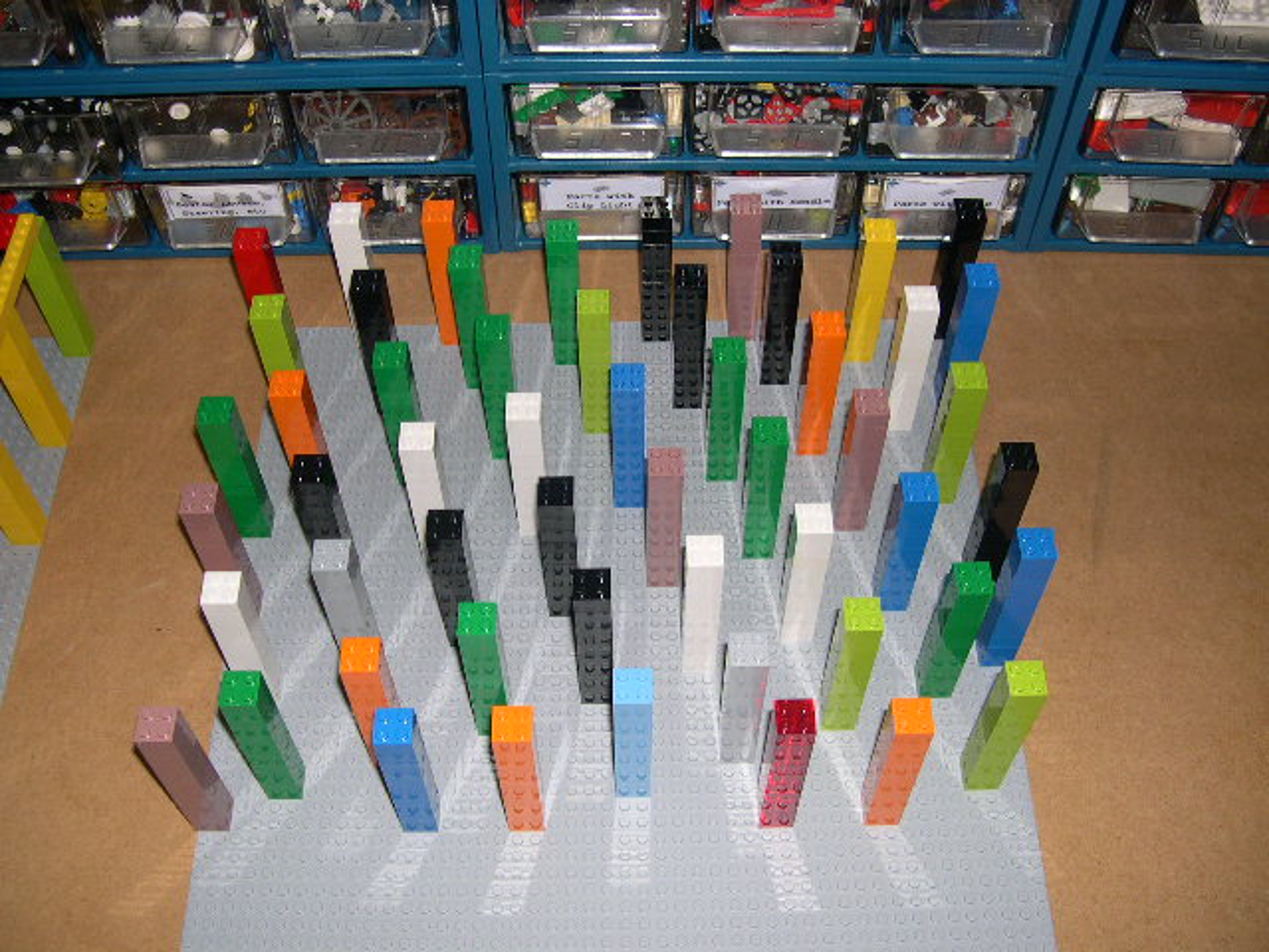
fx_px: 1393
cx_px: 634
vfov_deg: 37.7
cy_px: 476
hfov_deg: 49.0
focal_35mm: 38
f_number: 2.8
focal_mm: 8
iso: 100
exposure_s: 1/60
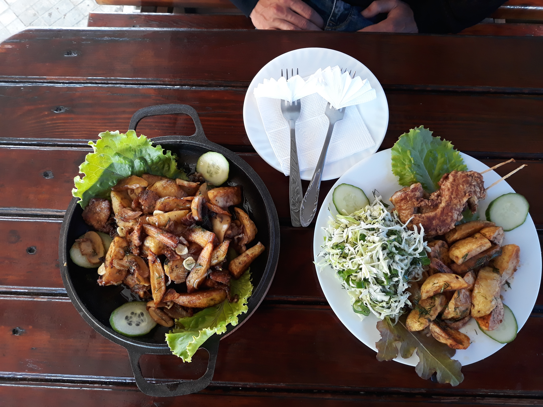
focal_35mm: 27
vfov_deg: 51.4
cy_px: 204
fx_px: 424
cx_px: 272
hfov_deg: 65.3
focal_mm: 3.71
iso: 100
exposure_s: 1/50
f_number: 1.7
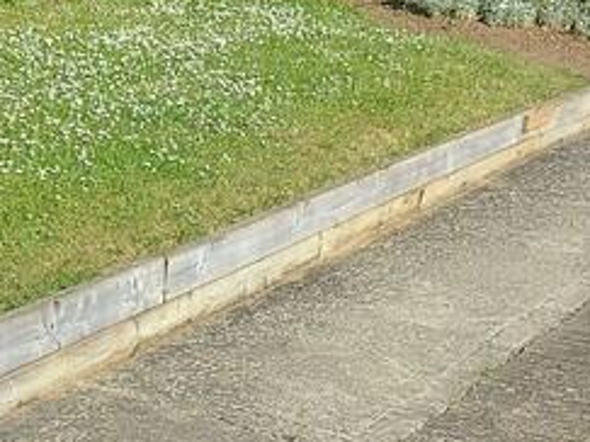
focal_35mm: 101
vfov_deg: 14.6
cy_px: 206
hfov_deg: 19.4
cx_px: 175
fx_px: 1721
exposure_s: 1/776
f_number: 1.8
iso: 32
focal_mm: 5.23
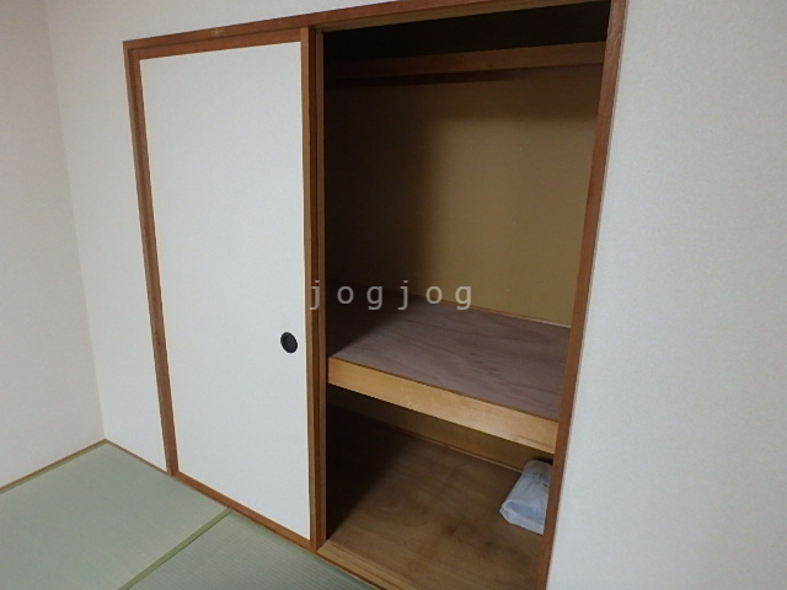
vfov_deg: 63.4
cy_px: 295
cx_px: 394
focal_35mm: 21
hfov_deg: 79.0
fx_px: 477
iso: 500
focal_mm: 3.7
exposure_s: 1/30
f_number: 3.5
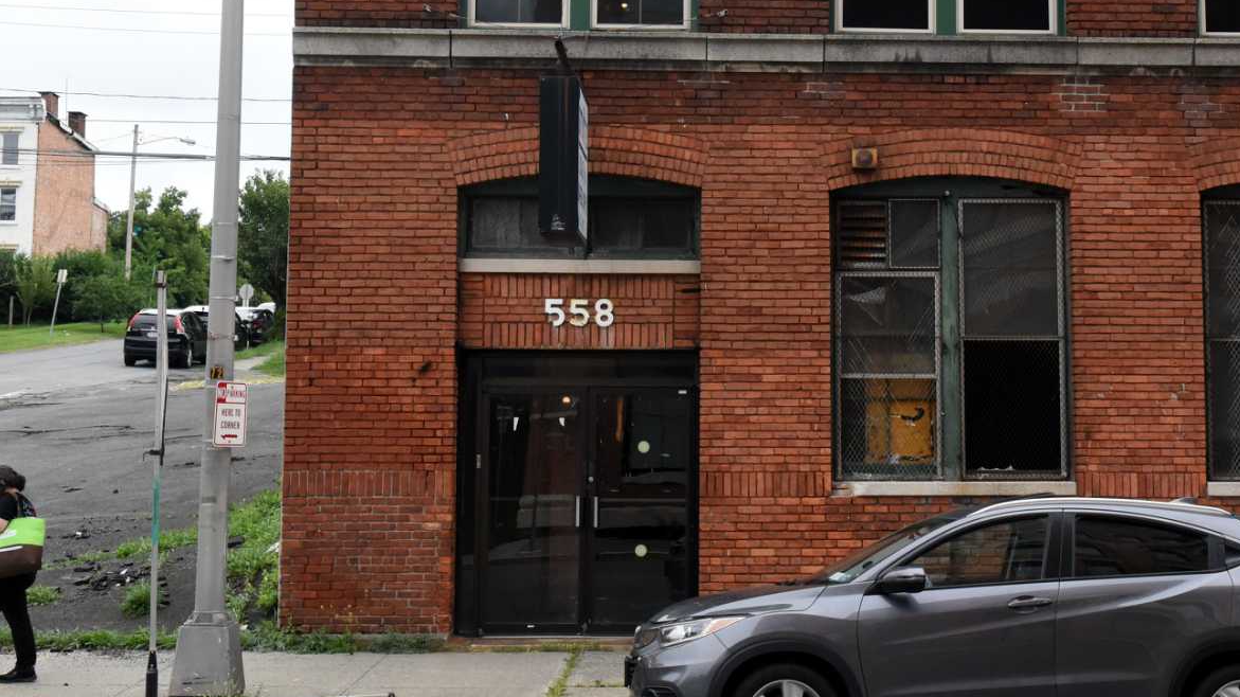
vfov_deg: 18.2
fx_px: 2170
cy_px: 192
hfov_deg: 31.7
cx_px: 778
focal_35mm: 66
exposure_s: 1/2500
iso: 3200
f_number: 9
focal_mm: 36
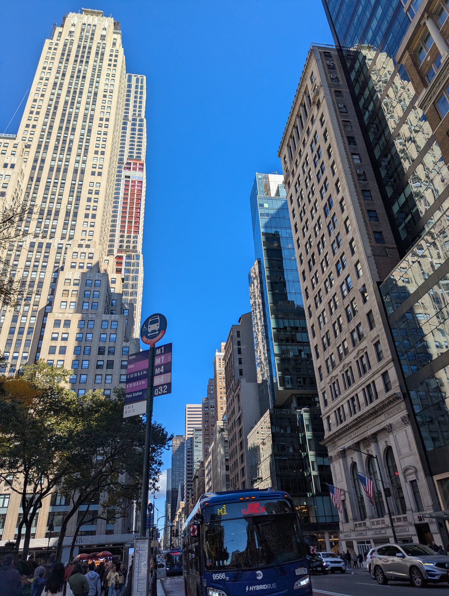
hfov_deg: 56.9
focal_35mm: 24
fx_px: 414
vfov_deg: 71.5
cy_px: 298
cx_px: 224
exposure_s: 1/1742
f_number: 1.85
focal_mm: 6.81
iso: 41
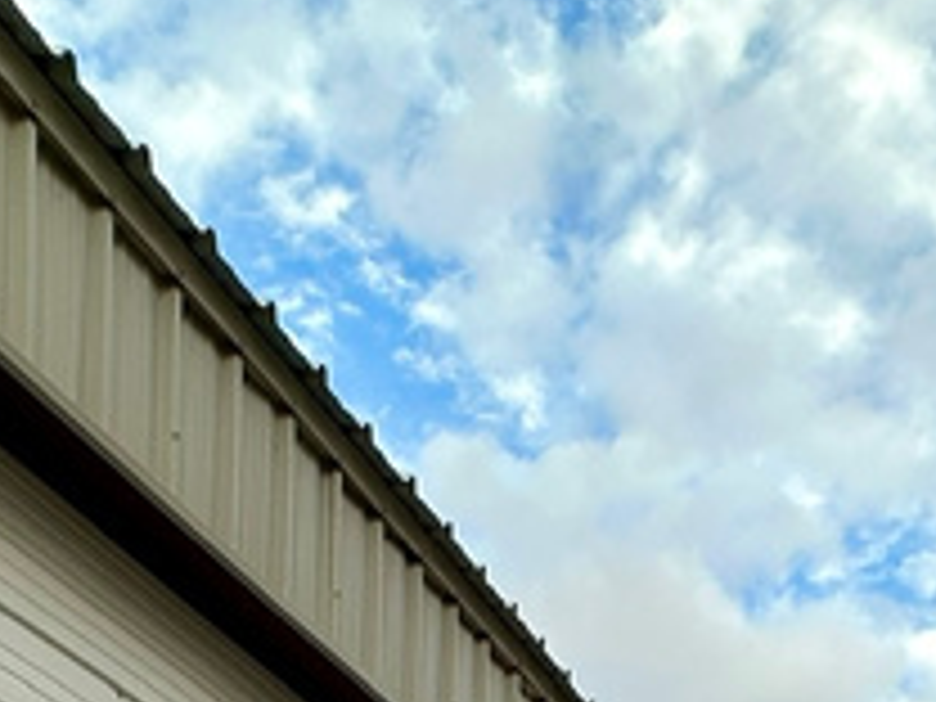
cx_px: 549
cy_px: 1692
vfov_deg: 14.3
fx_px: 1866
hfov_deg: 28.1
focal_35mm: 69
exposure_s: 1/329
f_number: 2.2
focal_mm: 2.22
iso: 40
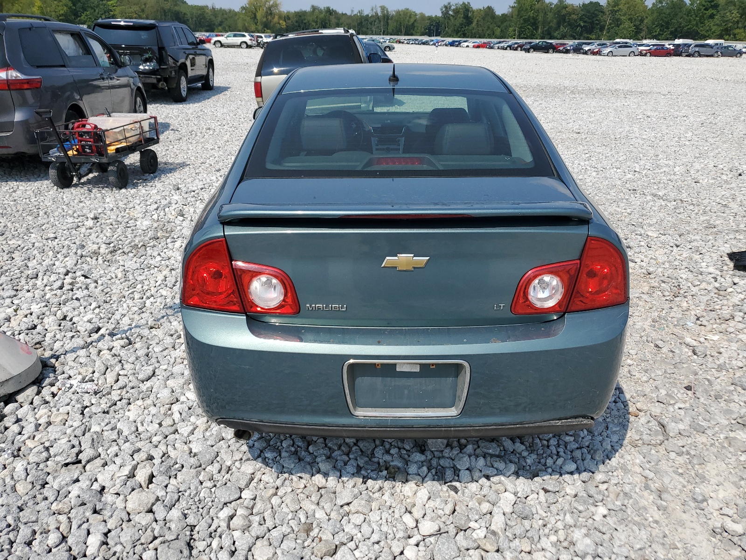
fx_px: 560
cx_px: 373
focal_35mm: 26
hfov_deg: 67.3
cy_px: 280
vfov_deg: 53.1
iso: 50
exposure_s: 1/5000
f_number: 1.5
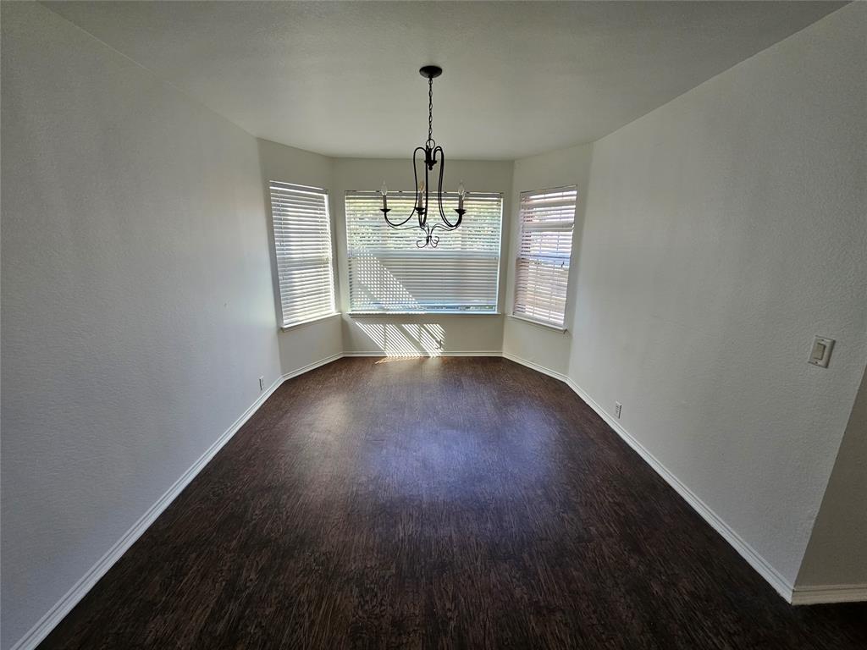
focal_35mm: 13
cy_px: 325
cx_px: 434
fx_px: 326
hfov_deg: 106.2
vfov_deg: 89.9
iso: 125
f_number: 2.2
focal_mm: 2.2
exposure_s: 1/77
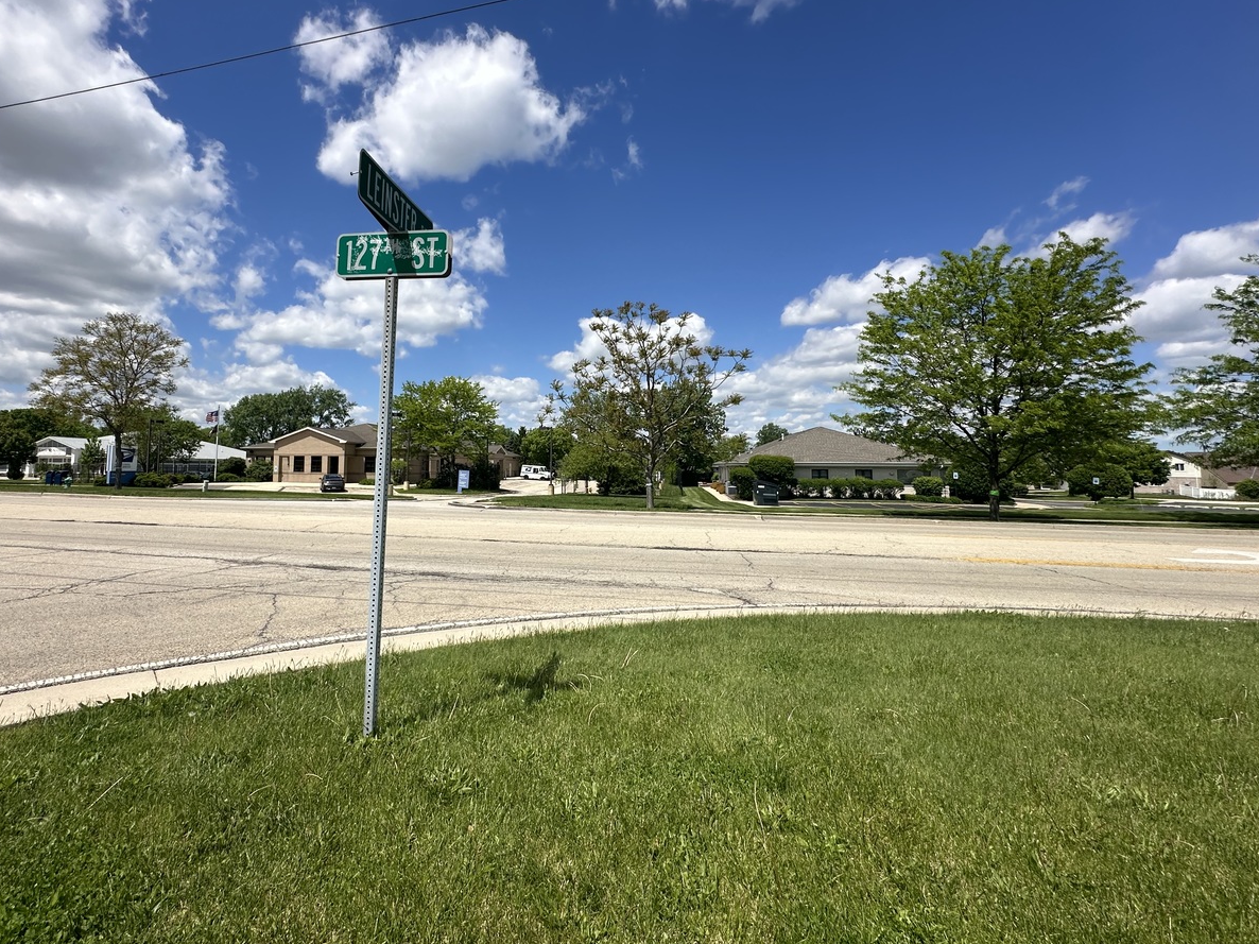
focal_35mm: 17
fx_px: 618
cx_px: 523
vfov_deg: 74.4
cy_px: 414
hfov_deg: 90.2
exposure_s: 1/3610
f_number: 2.2
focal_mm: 2.22
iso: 50
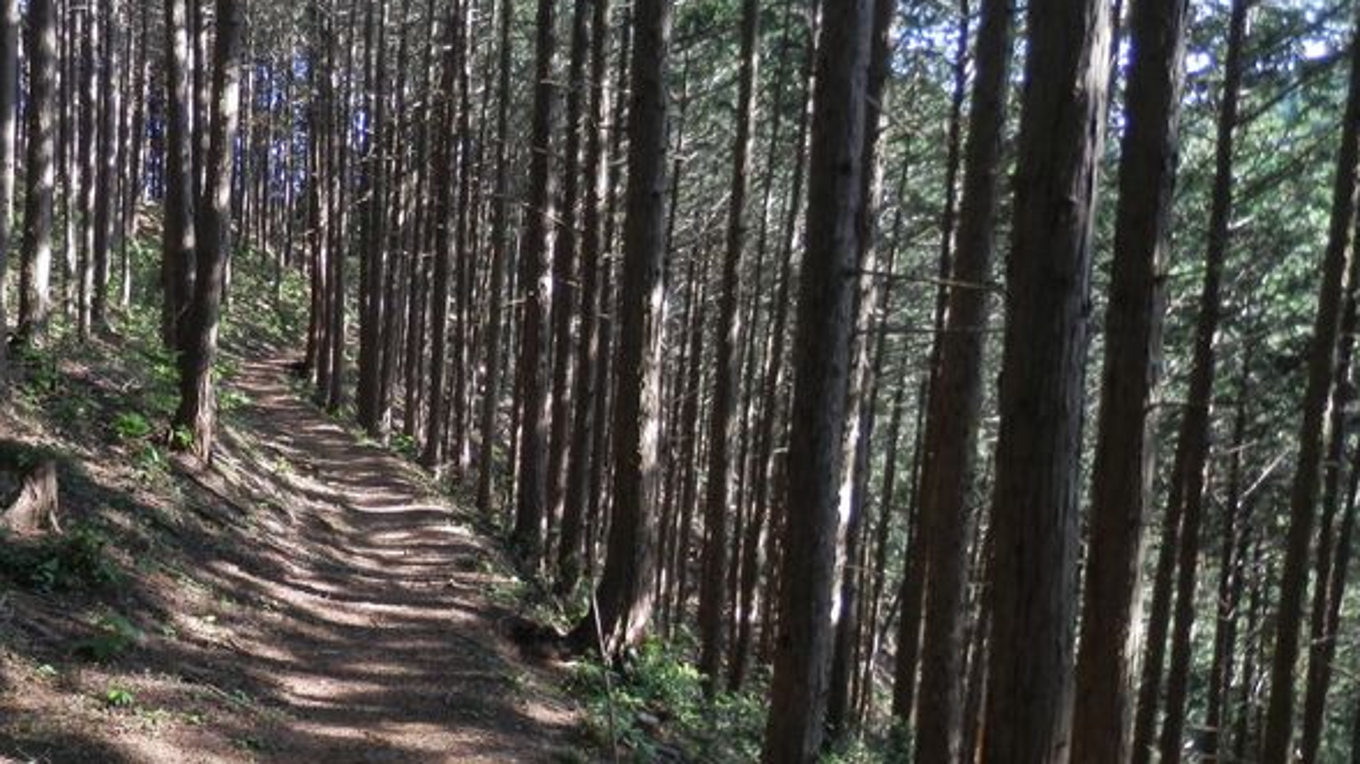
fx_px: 1334
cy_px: 425
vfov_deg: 31.9
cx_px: 441
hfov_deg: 52.9
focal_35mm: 37
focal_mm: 4.5
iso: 80
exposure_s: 1/40
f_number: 3
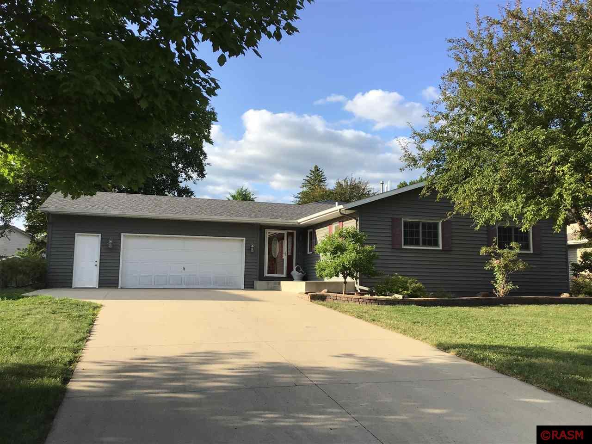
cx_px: 296
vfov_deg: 45.4
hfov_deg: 58.4
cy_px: 222
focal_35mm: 31
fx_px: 530
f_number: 2.4
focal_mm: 3.3
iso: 25
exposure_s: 1/734
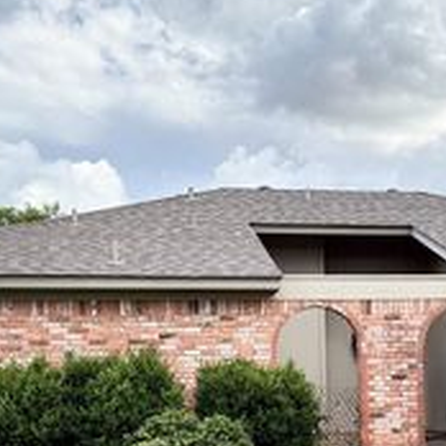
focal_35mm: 61
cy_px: 399
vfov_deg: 27.2
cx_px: 290
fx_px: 889
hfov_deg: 28.0
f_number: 1.78
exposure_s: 1/2232
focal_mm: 6.76
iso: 100
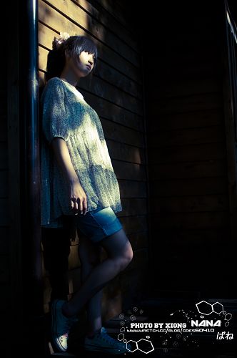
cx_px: 118
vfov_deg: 45.0
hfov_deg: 30.8
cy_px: 179
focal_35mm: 44
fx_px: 431
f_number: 2.8
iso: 200
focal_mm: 29
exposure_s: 1/1000
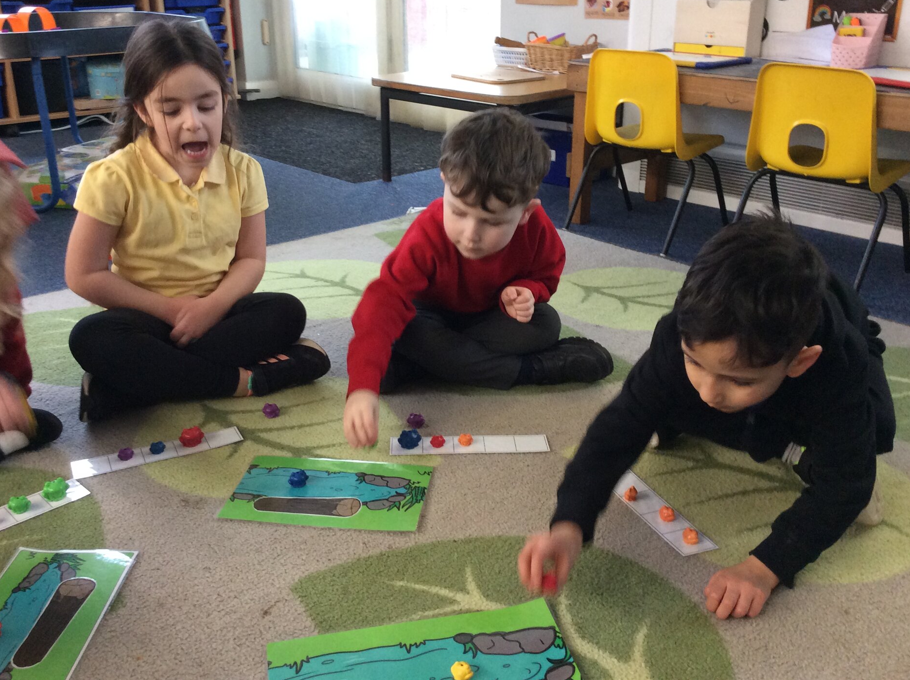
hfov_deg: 52.7
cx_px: 433
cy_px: 311
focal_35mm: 35
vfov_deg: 40.6
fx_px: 919
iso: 125
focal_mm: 3.3
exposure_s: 1/25
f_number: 2.4
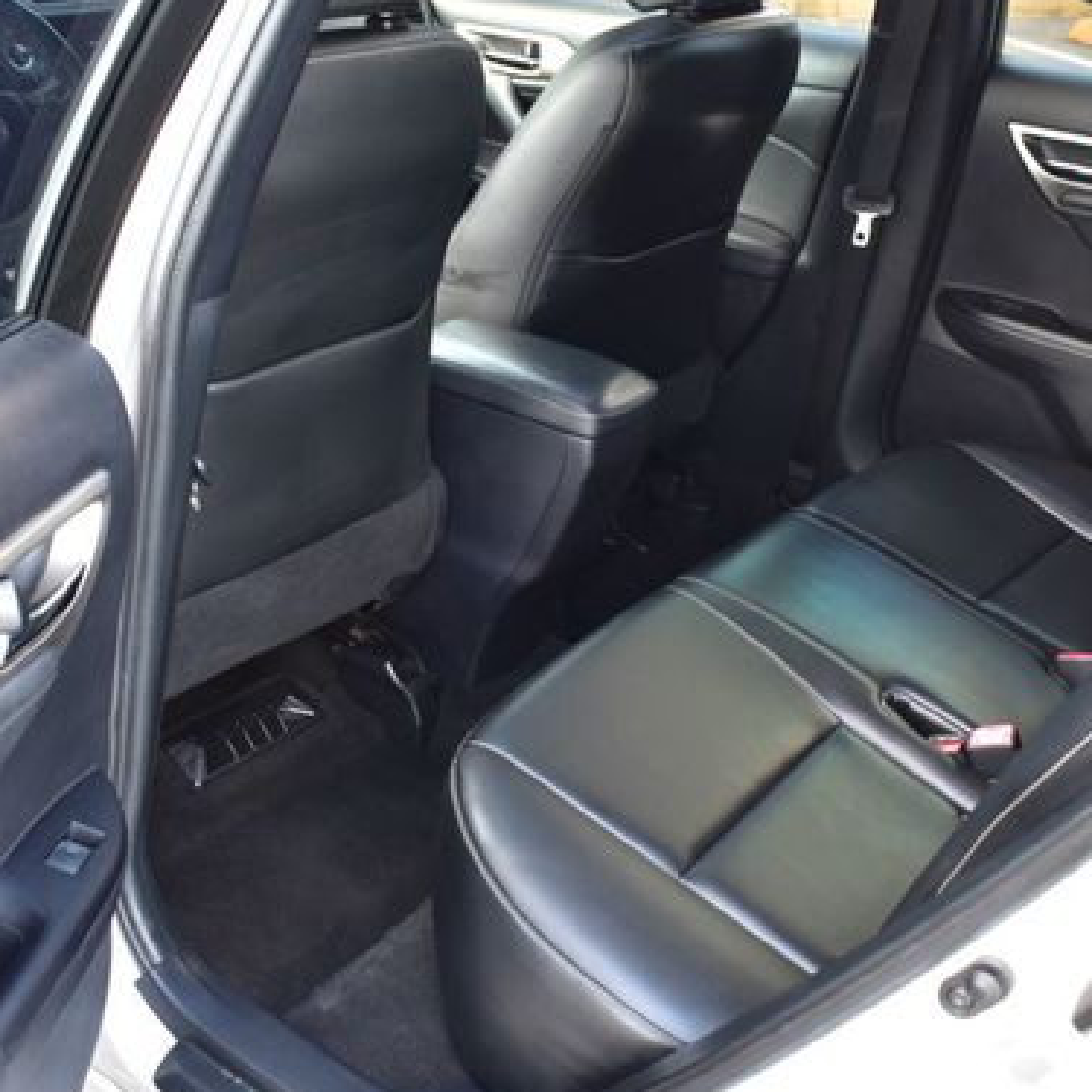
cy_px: 568
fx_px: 1632
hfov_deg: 37.0
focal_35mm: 46
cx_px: 510
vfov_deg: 37.0
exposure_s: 1/15
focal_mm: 21
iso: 450
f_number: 6.3
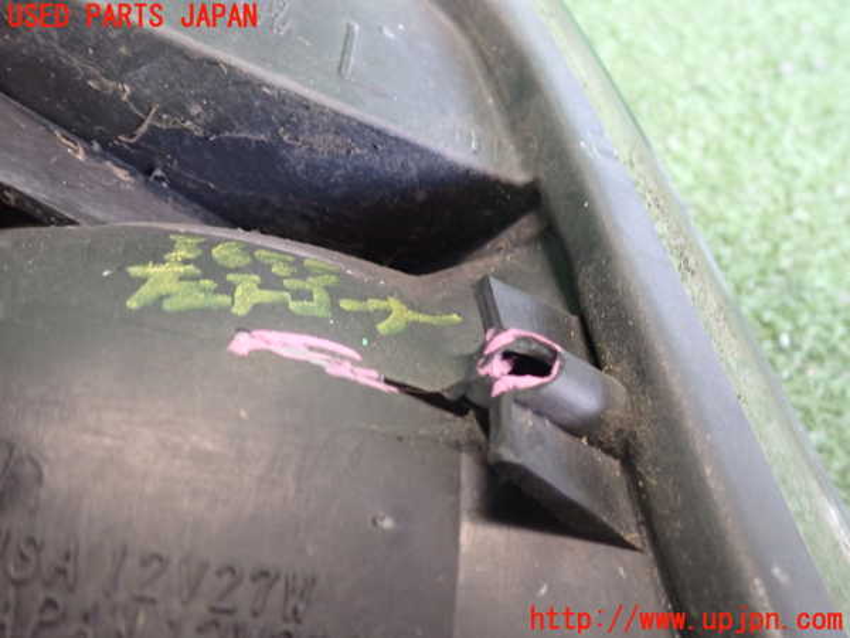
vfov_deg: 46.8
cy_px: 319
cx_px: 425
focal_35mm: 30
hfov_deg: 60.0
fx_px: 737
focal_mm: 5.4
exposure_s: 1/30
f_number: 2.3
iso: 640
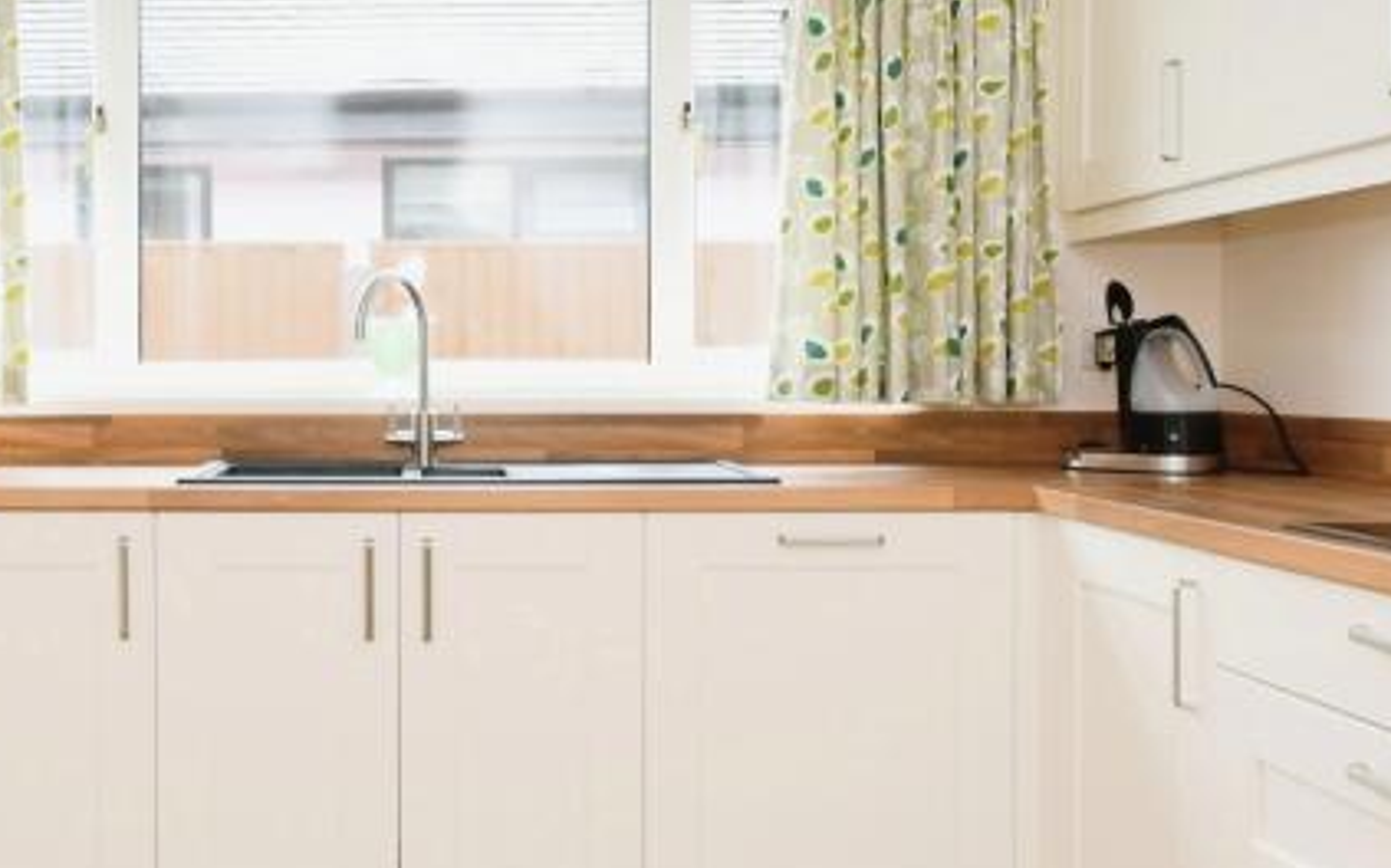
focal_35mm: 37
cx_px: 375
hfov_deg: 50.9
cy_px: 488
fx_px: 1402
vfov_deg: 34.4
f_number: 8
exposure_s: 1/60
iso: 400
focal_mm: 10
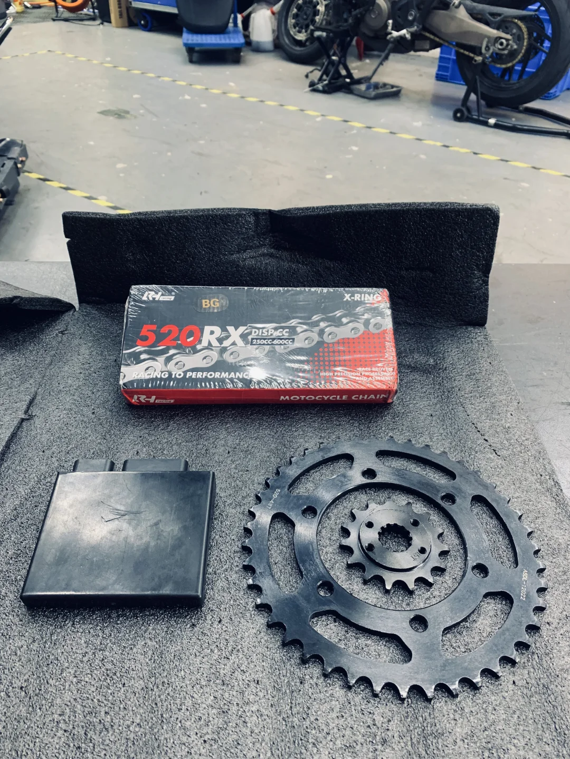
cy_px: 380
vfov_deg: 67.3
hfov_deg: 53.1
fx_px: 571
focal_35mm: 26
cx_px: 285
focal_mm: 4.25
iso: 125
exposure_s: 1/50
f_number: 1.8
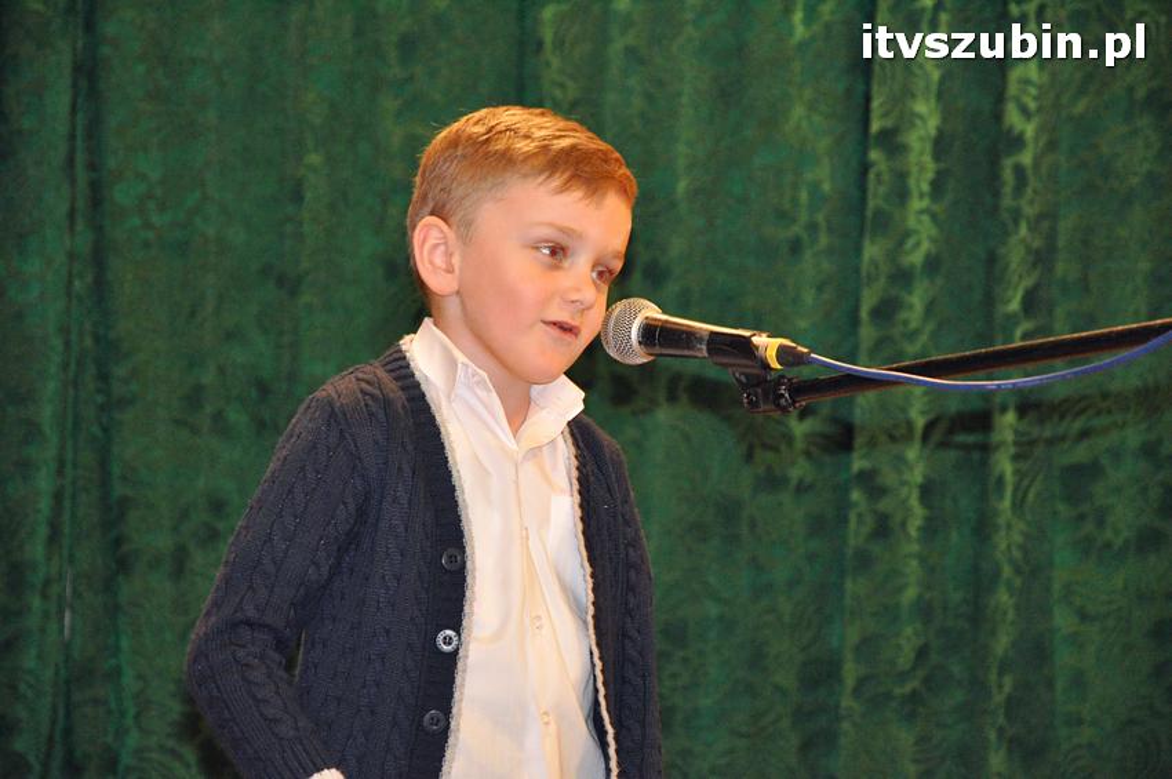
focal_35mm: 147
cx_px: 586
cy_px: 390
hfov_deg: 14.0
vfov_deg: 9.3
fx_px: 4781
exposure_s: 1/60
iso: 2000
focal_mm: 98
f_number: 5.6
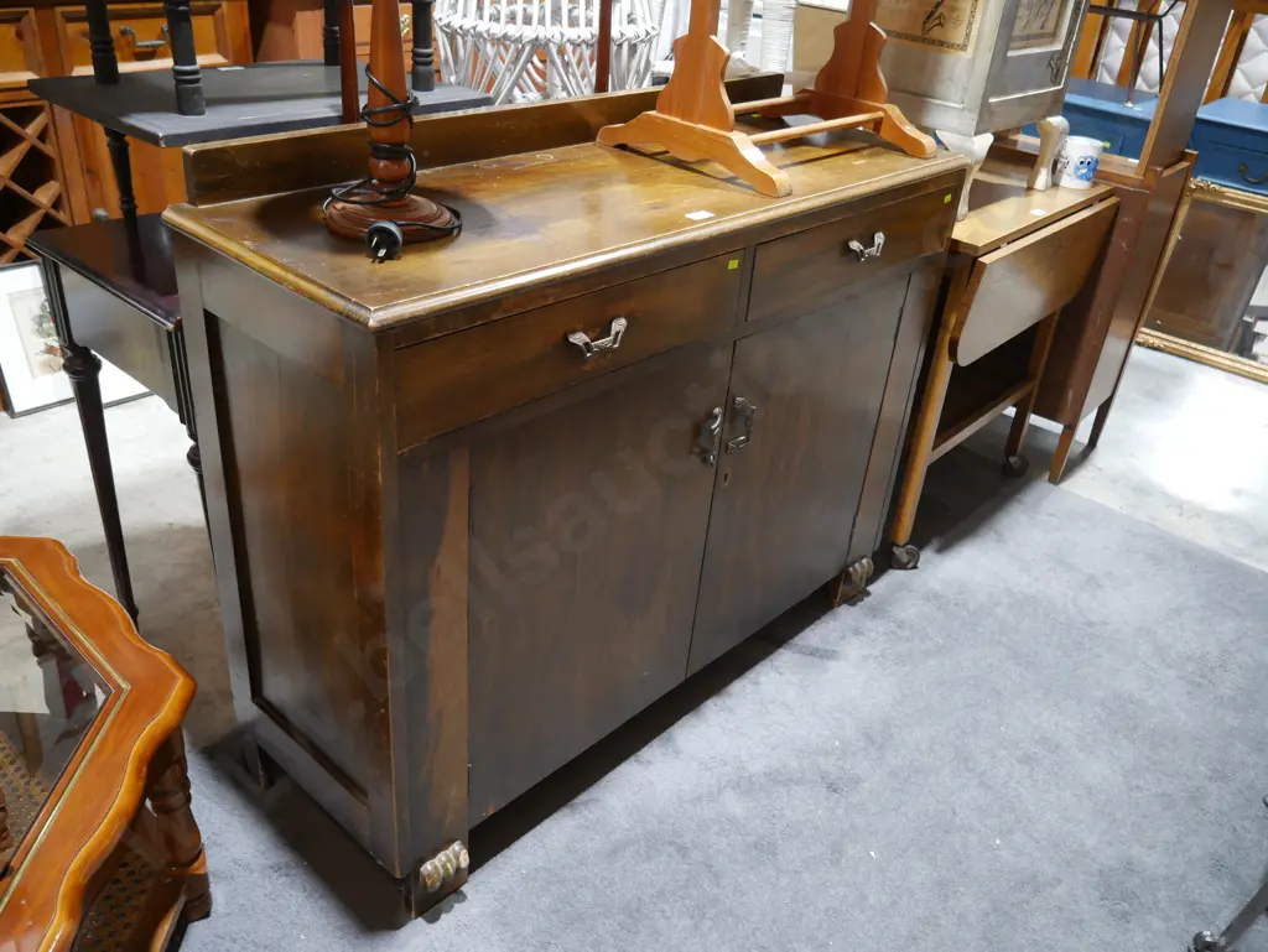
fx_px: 1026
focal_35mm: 28
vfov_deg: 49.8
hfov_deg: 63.4
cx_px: 634
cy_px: 476
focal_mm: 14
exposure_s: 1/60
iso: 800
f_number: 3.5
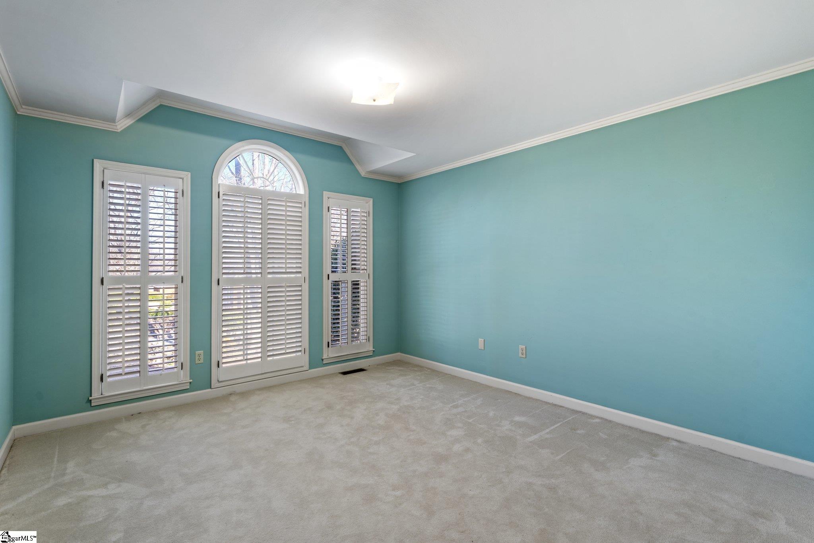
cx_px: 407
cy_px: 272
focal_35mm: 16
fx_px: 362
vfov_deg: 73.7
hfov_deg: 96.7
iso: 200
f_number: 9
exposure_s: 1/2.5
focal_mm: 16
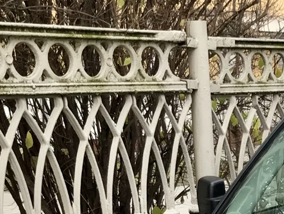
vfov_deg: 12.3
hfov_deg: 16.5
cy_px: 347
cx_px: 367
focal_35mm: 113
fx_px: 928
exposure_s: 1/100
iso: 40
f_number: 1.8
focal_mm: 3.99
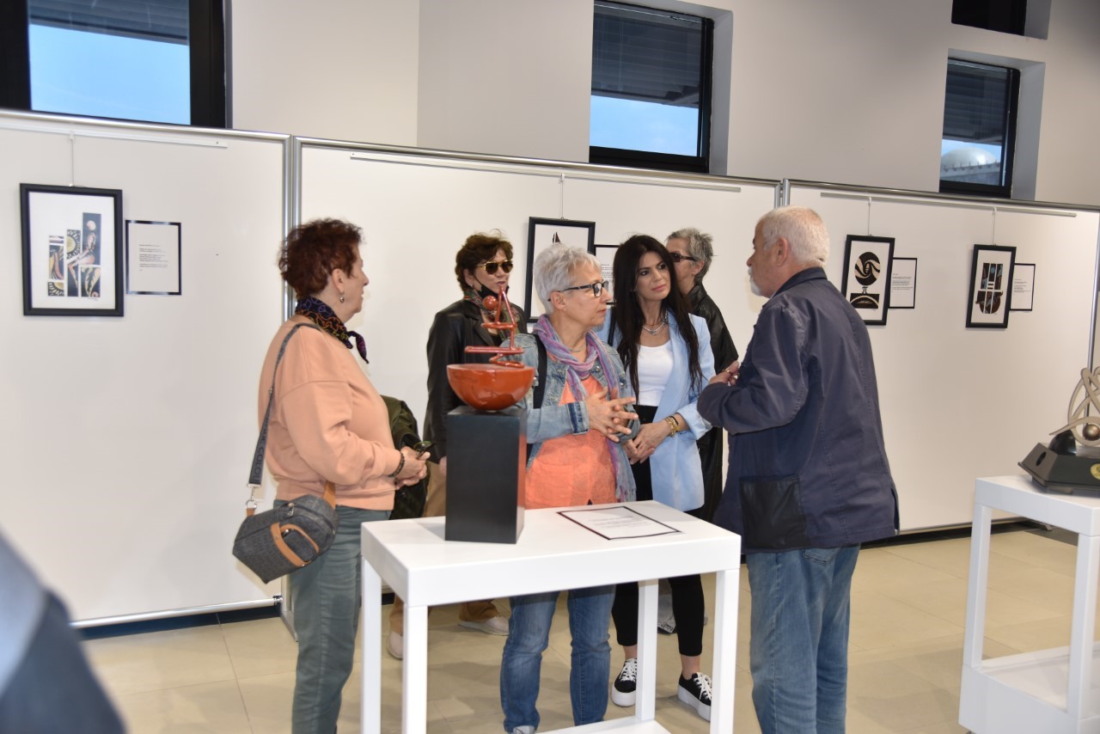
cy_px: 367
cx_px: 550
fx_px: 947
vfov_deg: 42.3
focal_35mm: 31
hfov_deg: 60.3
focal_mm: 31
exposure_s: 1/60
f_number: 4
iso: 125
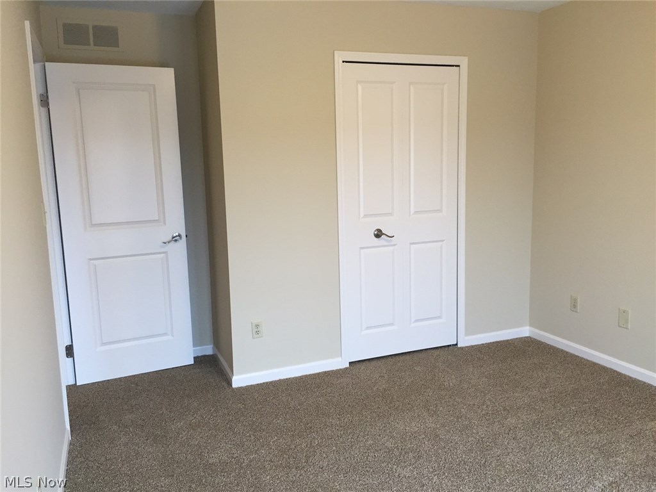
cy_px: 246
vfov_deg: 48.2
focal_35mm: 29
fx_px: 550
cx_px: 328
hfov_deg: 61.7
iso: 50
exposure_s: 1/30
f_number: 2.2
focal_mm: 4.15
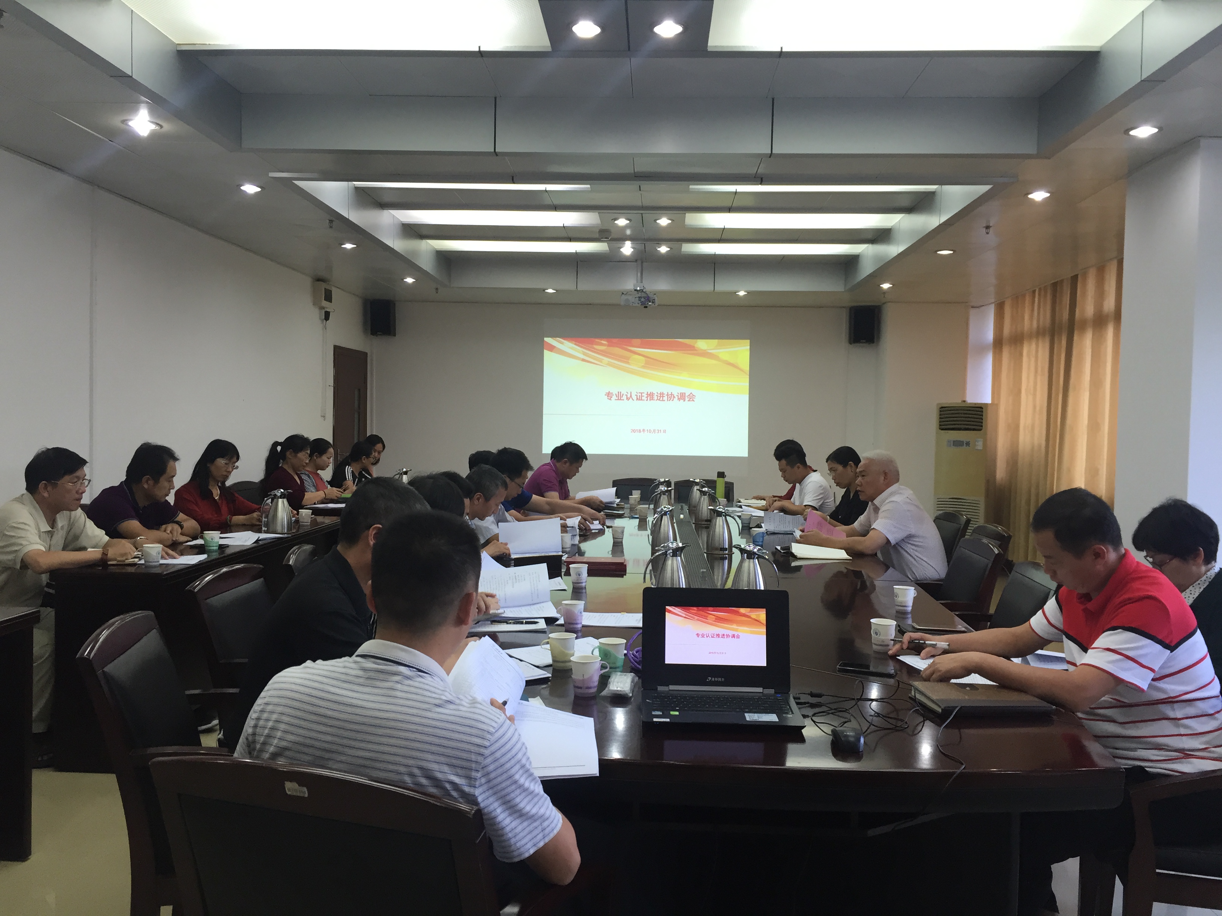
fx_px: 1024
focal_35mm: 29
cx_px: 611
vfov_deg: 48.2
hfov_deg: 61.7
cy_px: 458
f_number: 2.2
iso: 32
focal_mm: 4.15
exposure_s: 1/33
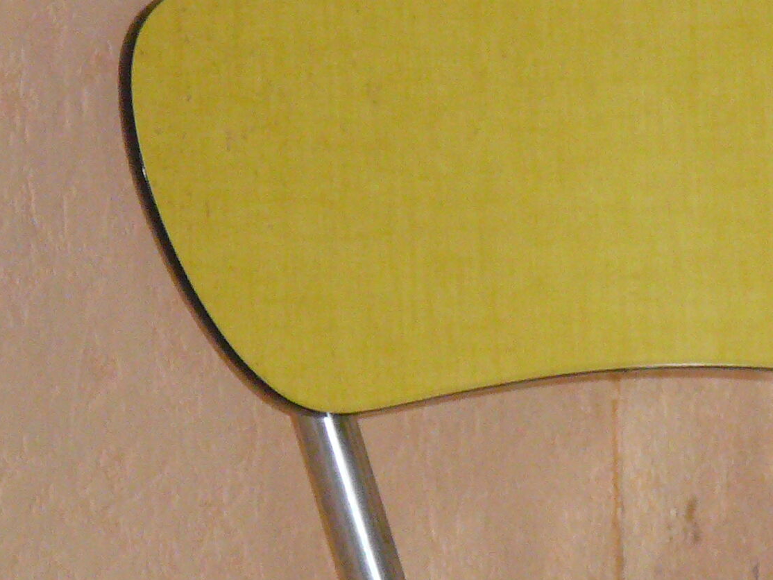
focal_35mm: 340
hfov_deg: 5.8
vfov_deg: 4.4
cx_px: 640
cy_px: 505
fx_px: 7594
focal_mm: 22
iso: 400
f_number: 4
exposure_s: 1/30
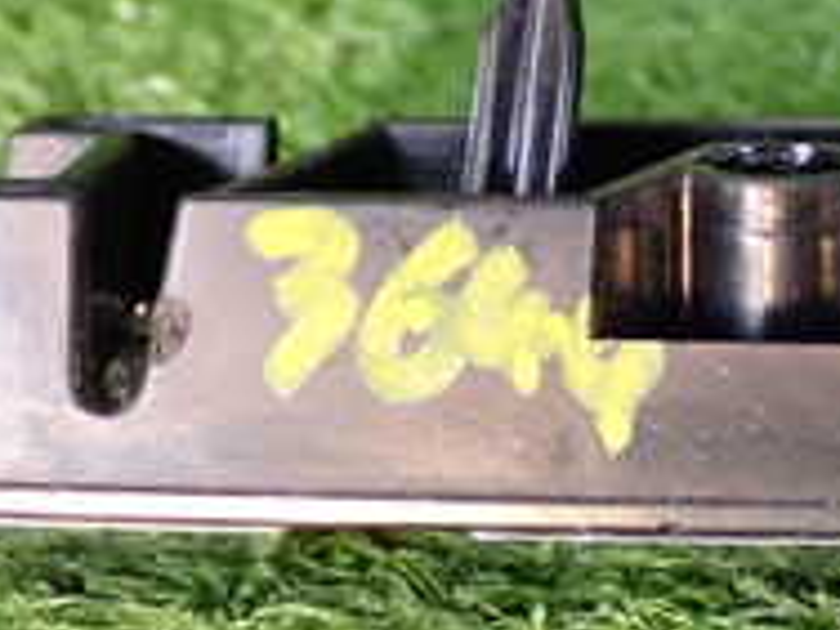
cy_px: 214
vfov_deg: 9.9
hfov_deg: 13.1
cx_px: 746
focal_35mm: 150
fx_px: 3640
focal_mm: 8.4
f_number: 3.1
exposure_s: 1/50
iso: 800
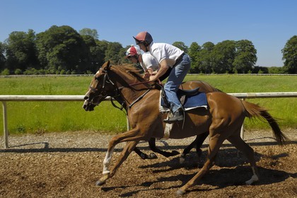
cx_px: 148
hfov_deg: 64.6
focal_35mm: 28
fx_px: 235
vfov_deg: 45.7
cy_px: 99
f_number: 5
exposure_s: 1/800
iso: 100
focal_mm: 19
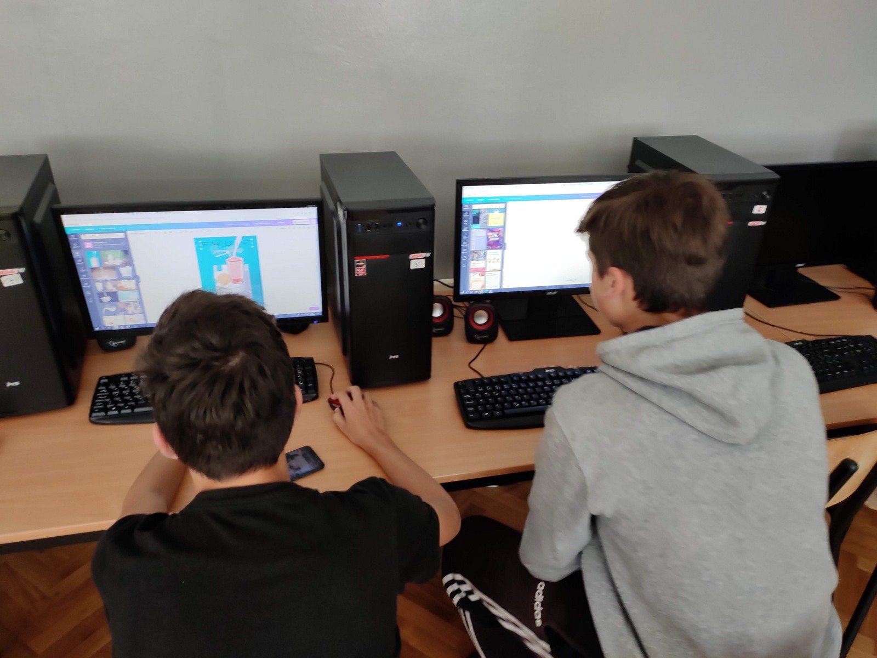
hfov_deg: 69.4
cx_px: 438
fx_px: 633
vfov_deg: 54.9
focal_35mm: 25
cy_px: 329
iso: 223
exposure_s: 1/33
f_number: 1.79
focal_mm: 4.74
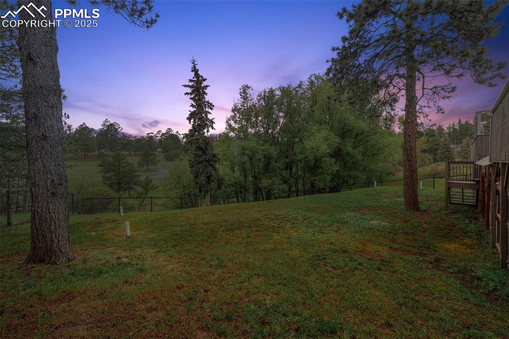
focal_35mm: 15
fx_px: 212
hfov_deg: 100.4
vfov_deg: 77.3
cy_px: 170
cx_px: 254
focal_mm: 10
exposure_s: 1/250
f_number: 9
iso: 400
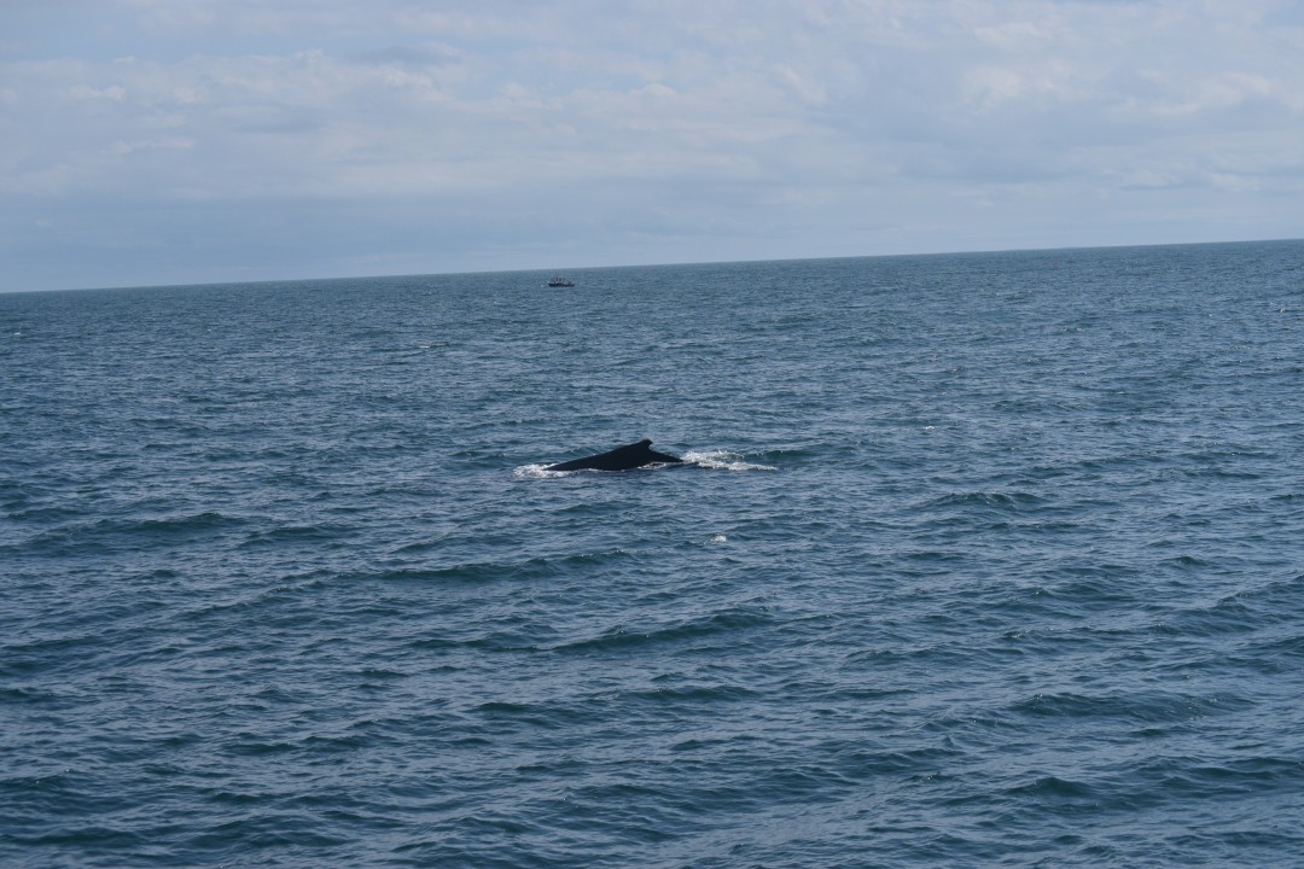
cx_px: 652
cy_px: 434
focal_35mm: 82
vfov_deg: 16.6
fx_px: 2988
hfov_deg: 24.6
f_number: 5.6
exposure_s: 1/1600
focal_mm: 55
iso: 200
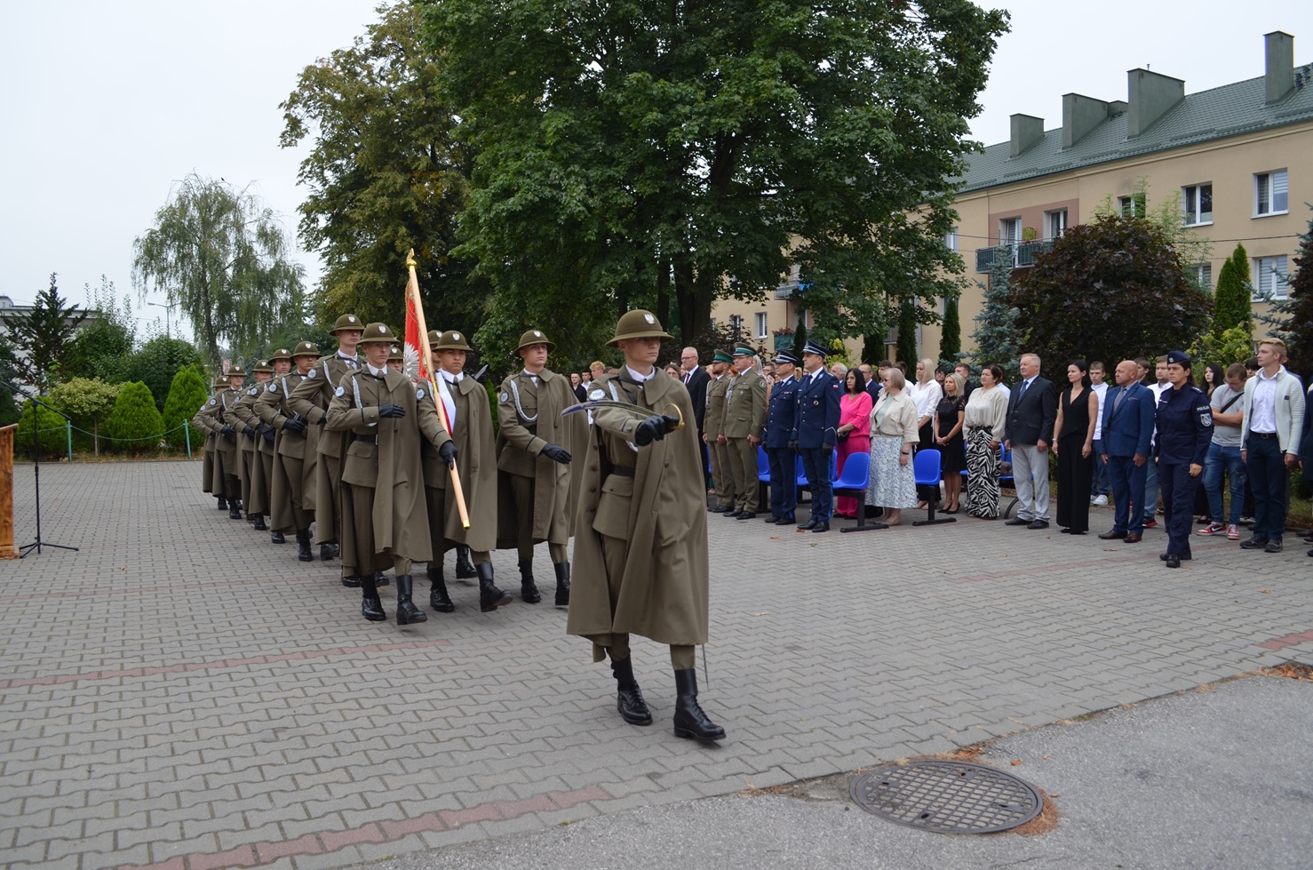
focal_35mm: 27
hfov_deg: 67.5
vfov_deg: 47.7
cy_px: 435
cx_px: 656
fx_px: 983
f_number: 6.3
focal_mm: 18
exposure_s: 1/160
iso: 200
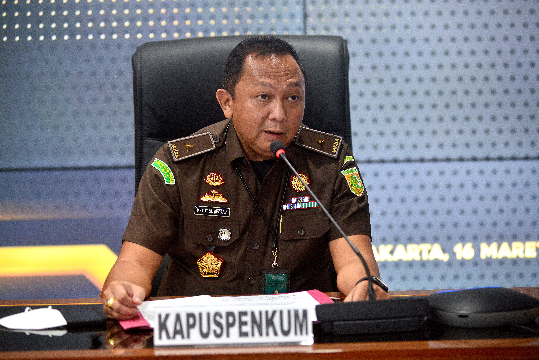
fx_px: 1872
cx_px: 270
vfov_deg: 11.0
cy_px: 180
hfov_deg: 16.4
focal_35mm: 125
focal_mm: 125
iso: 1600
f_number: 3.5
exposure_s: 1/125
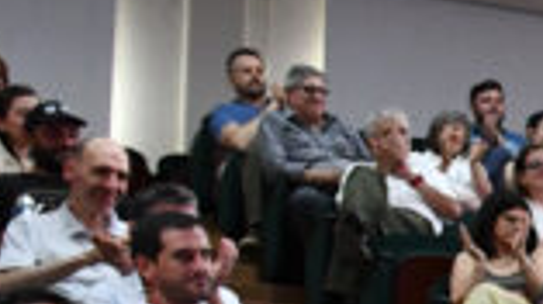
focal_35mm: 169
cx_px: 1273
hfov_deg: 10.9
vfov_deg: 7.0
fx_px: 2431
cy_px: 497
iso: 3200
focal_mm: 22
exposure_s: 1/160
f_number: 6.3
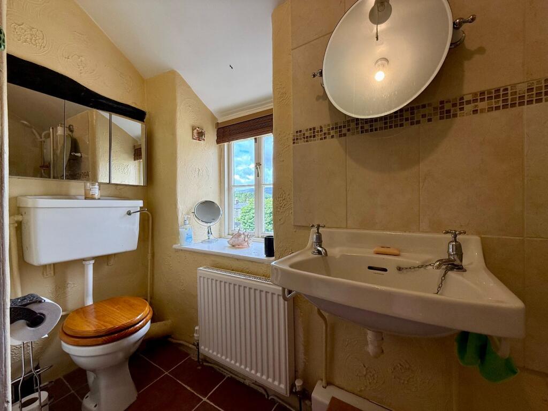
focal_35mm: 14
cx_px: 274
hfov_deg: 102.1
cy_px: 206
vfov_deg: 85.7
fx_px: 222
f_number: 2.2
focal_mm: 2.22
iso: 64
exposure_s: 1/157
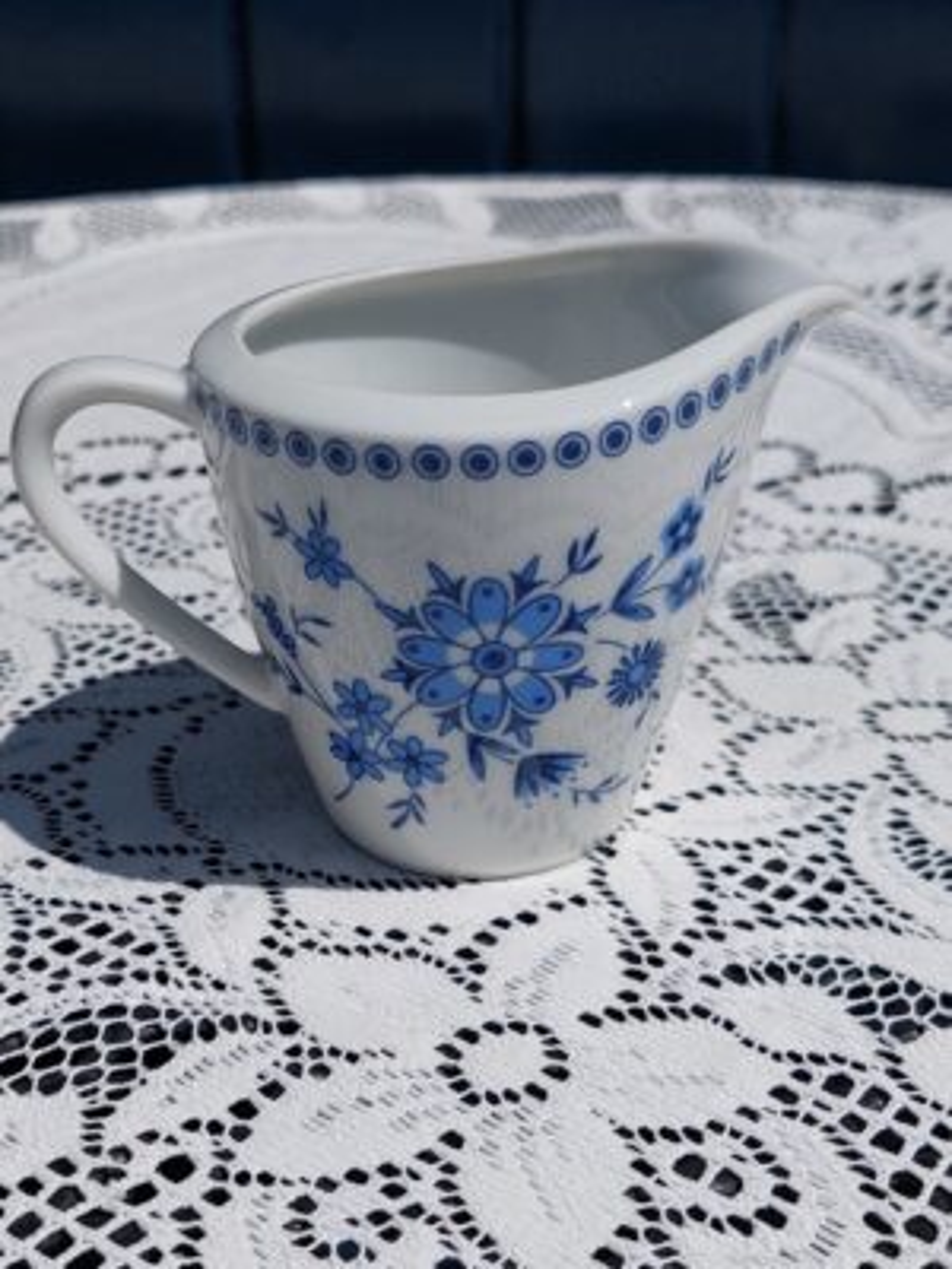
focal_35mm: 24
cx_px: 476
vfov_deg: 71.6
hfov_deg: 56.8
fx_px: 880
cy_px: 634
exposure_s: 1/10000
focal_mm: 5.23
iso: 40
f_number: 1.8
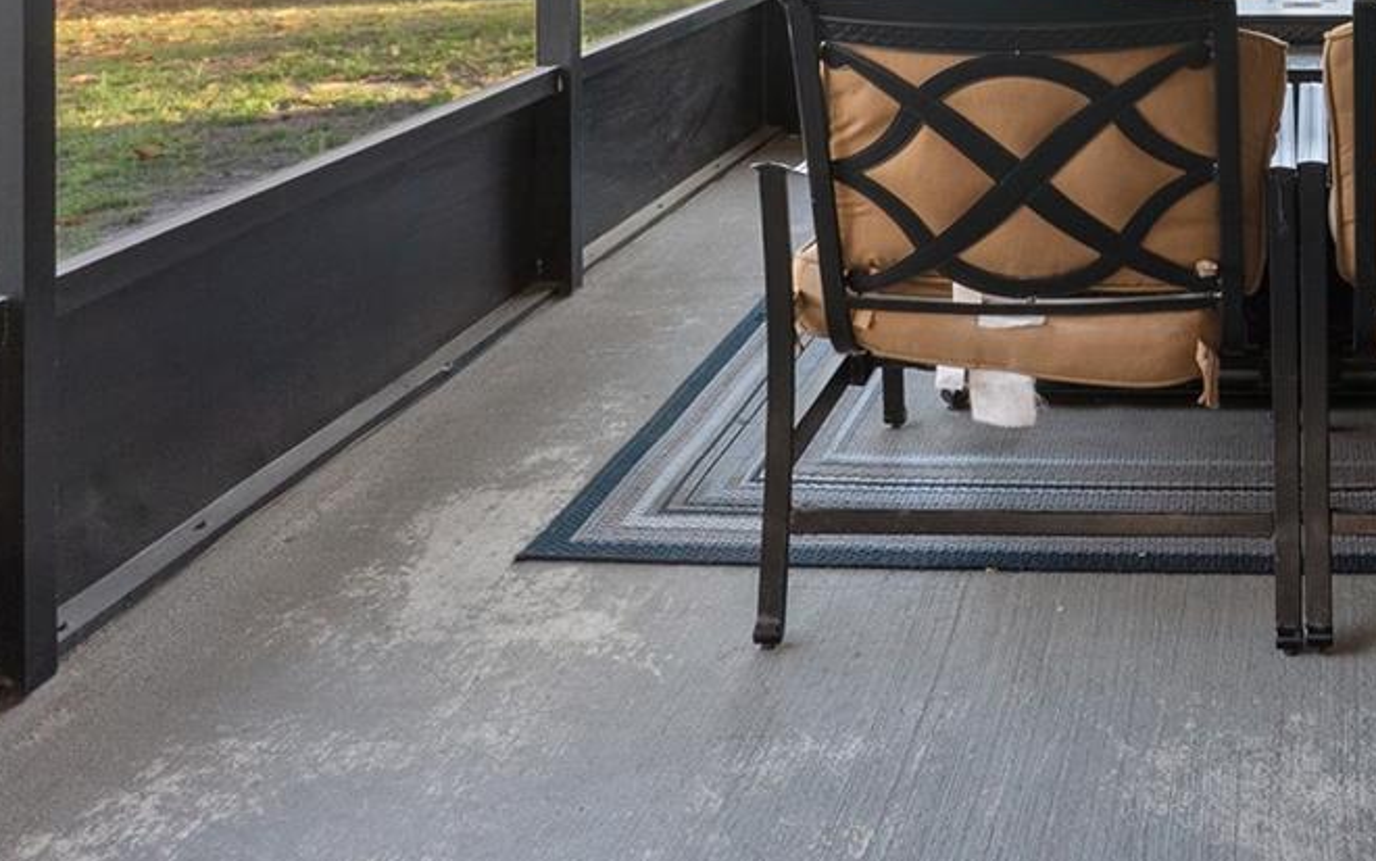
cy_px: -246
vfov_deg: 26.2
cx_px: 1253
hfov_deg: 43.0
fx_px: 1576
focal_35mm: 42
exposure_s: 1/8
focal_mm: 17
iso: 400
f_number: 8
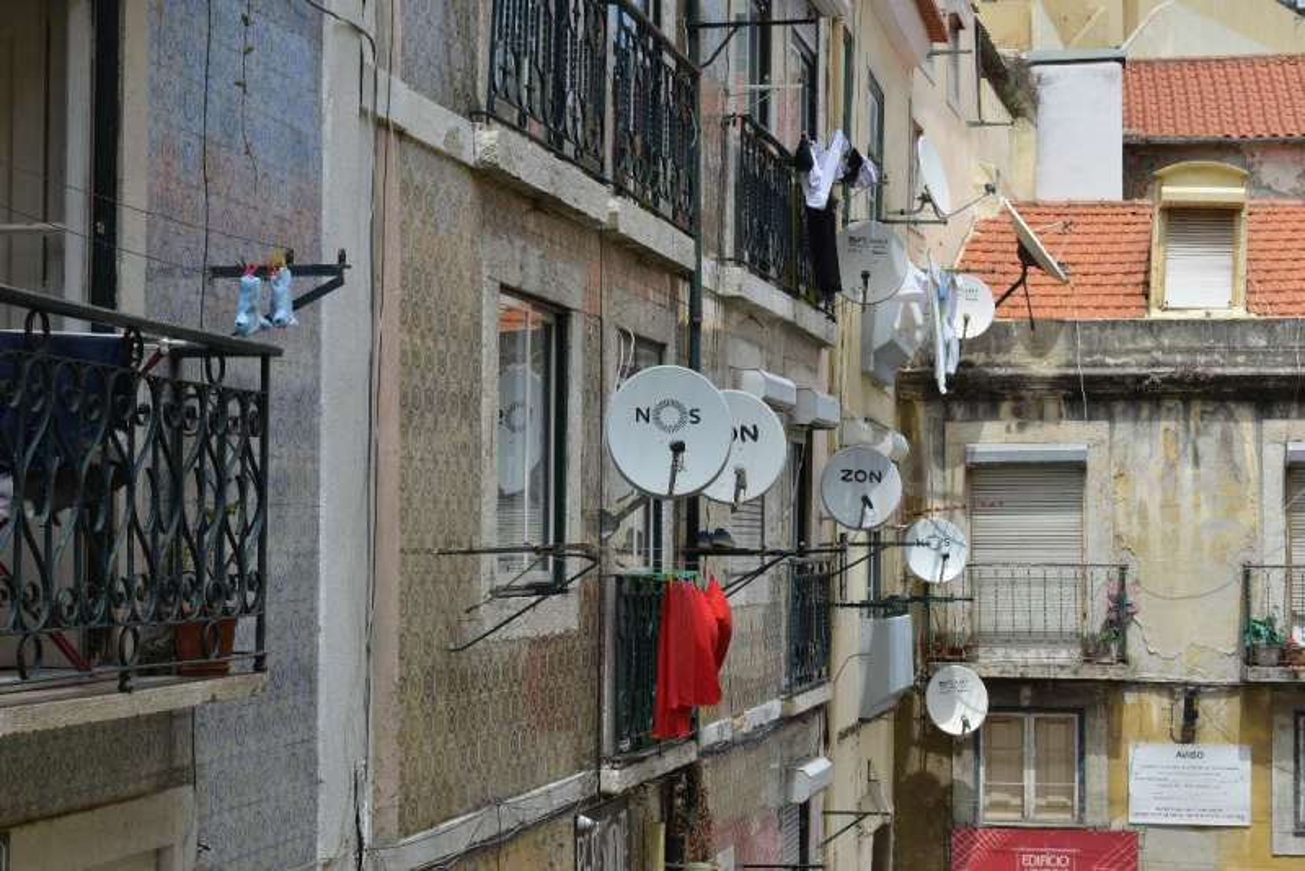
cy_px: 436
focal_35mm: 70
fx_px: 2538
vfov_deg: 19.5
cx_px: 652
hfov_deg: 28.8
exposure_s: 1/50
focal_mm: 70
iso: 125
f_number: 18
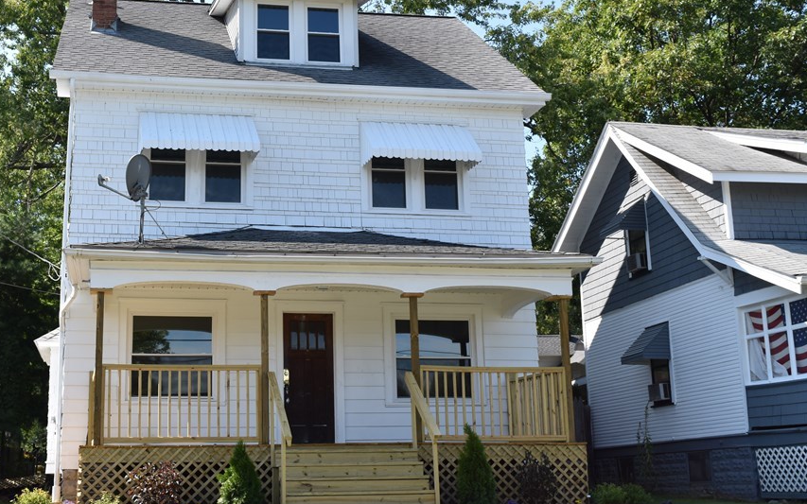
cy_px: 219
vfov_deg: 26.5
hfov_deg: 41.0
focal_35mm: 49
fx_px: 1070
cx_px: 295
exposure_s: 1/250
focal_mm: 25
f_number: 8
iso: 200
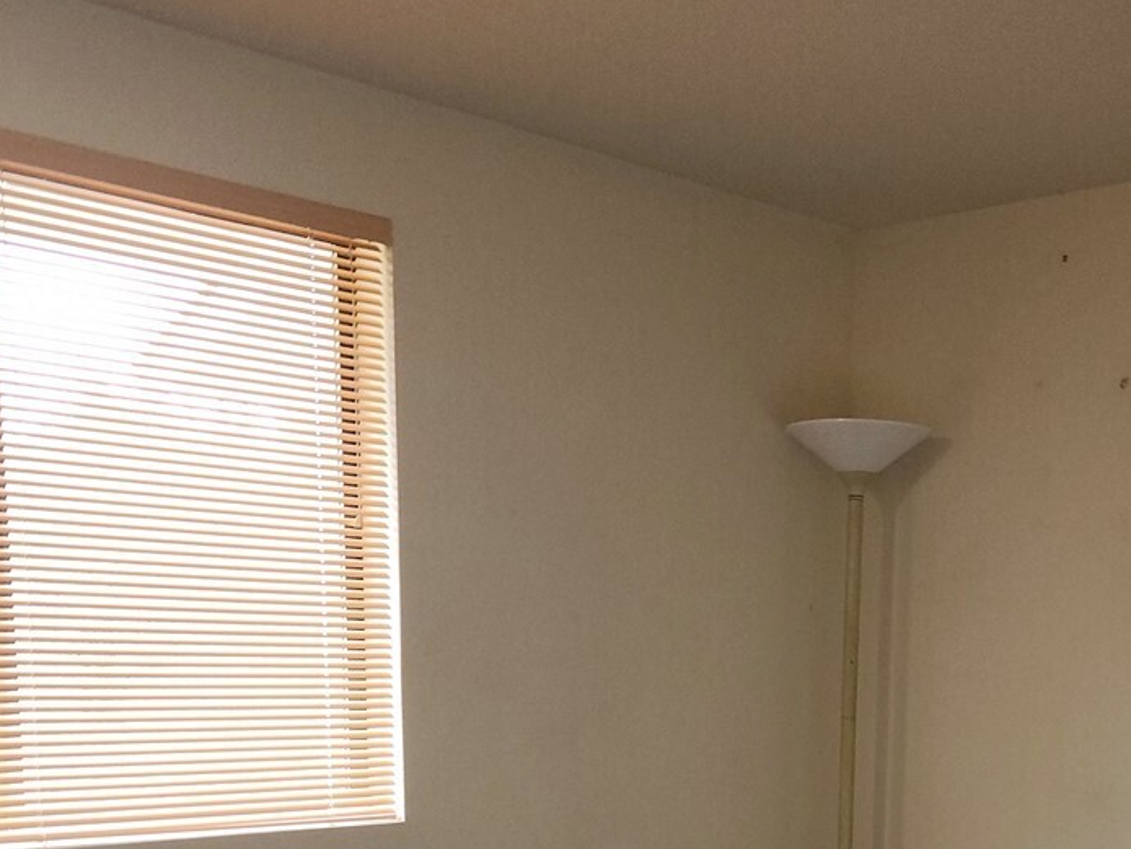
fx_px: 1732
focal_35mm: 53
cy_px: 937
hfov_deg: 35.6
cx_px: 797
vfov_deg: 25.5
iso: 100
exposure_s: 1/60.2
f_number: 1.8
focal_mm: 5.4
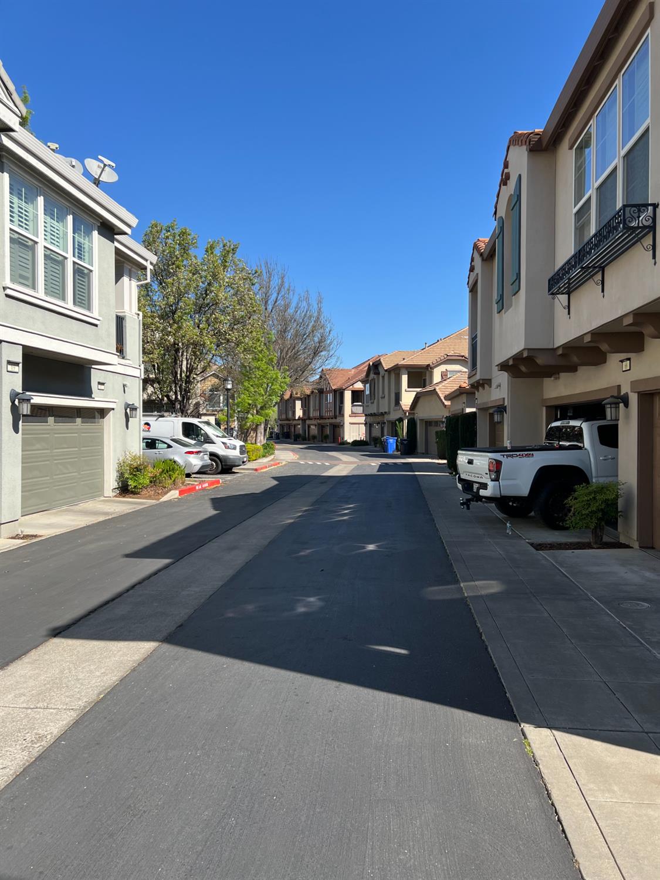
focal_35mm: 26
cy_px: 440
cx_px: 330
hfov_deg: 53.1
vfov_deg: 67.3
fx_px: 661
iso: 50
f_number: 1.5
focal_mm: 5.7
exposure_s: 1/2762
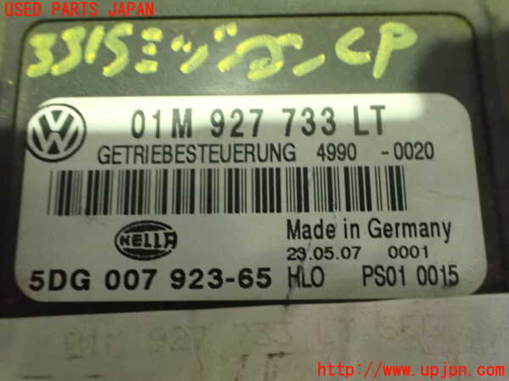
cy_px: 190
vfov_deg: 46.8
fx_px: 441
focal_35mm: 30
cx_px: 254
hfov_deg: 60.0
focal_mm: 5.4
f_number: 2.3
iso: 1600
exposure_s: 1/30
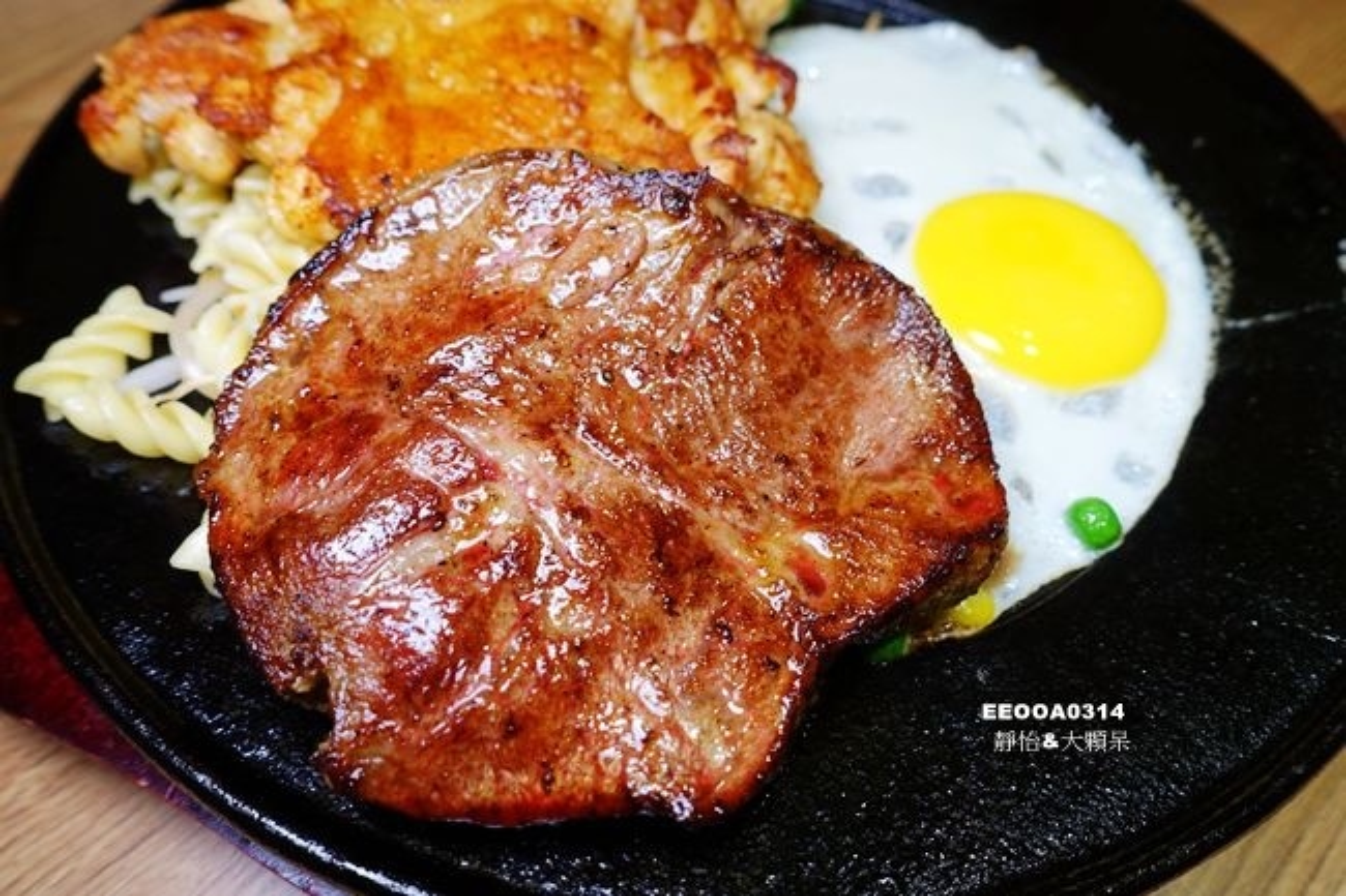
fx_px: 897
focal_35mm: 24
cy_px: 448
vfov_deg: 53.1
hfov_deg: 73.8
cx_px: 673
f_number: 2.8
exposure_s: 1/60
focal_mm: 8.8
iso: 125
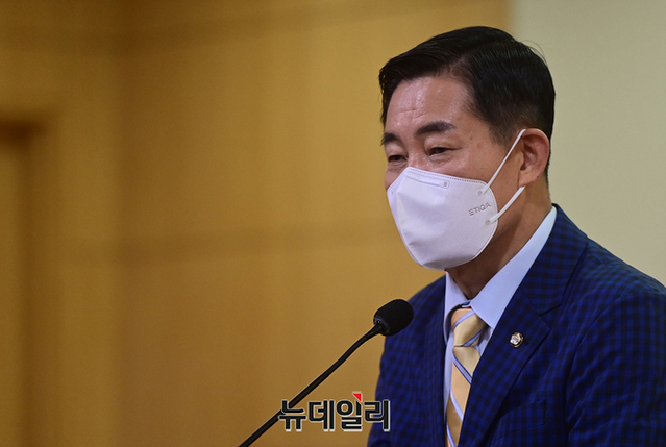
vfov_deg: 6.9
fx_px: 3708
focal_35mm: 200
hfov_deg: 10.3
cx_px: 333
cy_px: 224
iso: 2500
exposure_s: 1/500
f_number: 2.8
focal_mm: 200
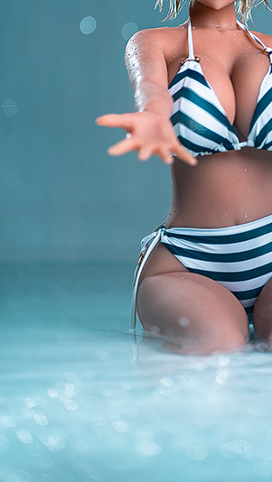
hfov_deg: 8.1
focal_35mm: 150
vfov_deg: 14.2
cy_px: 99
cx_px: 238
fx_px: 1920
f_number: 1.8
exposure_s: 1/100
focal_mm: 85
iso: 100
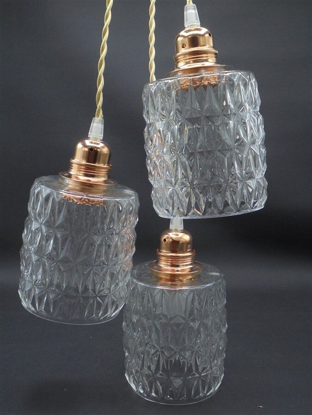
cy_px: 208
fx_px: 517
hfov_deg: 33.6
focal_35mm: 43
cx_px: 156
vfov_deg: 43.9
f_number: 4.5
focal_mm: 7.8
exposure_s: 1/30
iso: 100
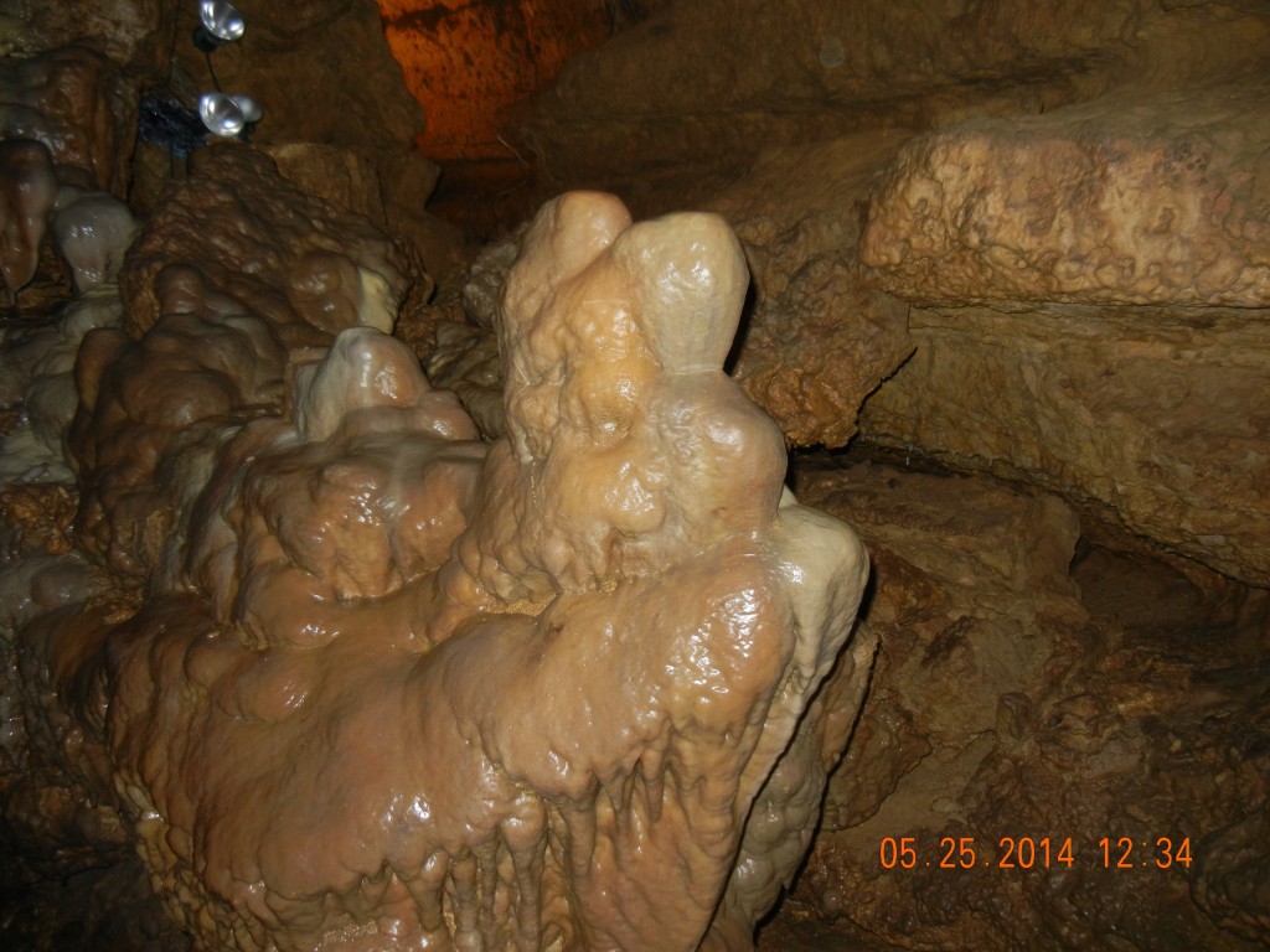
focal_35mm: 30
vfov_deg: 46.8
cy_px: 476
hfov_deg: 60.0
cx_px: 635
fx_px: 1101
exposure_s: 1/30
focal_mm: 5.4
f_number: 3.5
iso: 200
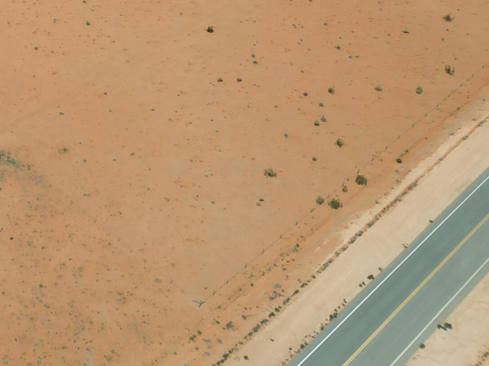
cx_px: -123
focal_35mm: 66
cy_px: -106
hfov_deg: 25.8
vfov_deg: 20.4
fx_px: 932
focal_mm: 6.72
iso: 110
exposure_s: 1/4000
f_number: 1.7
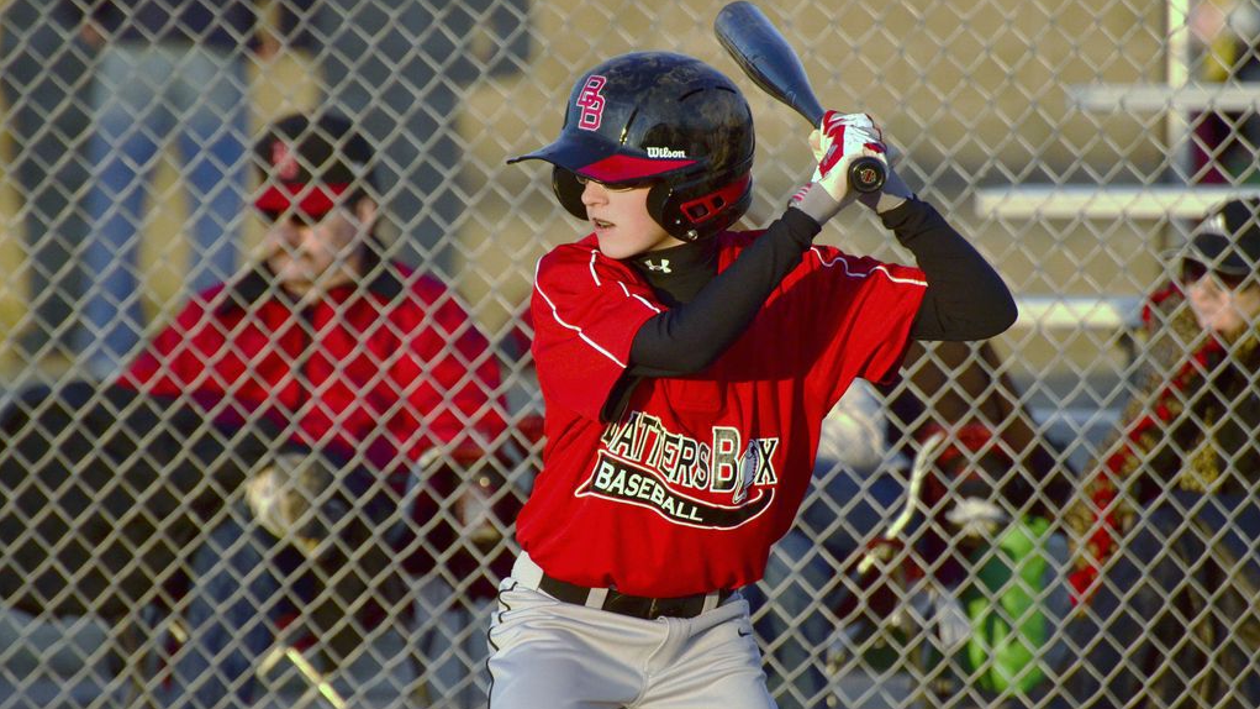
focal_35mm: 472
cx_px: 629
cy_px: 384
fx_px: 15768
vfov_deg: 2.6
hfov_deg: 4.6
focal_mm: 300
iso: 1000
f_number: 5.6
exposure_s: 1/4000
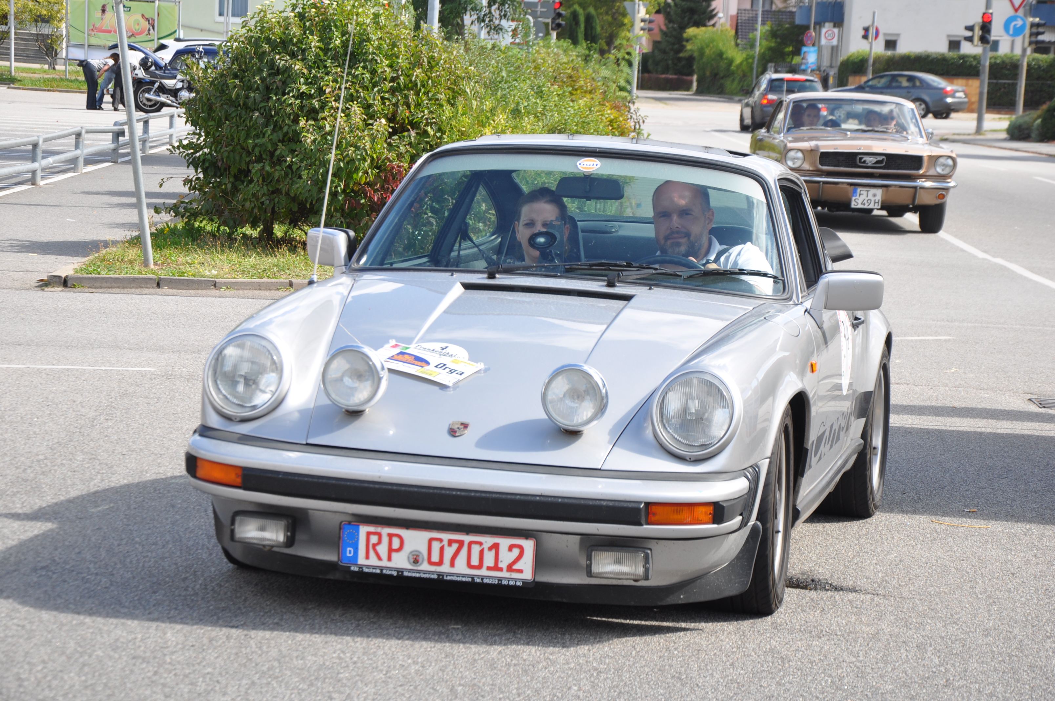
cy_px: 350
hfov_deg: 17.1
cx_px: 528
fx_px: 3512
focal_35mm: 120
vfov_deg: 11.4
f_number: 8
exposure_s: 1/200
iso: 200
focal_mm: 80
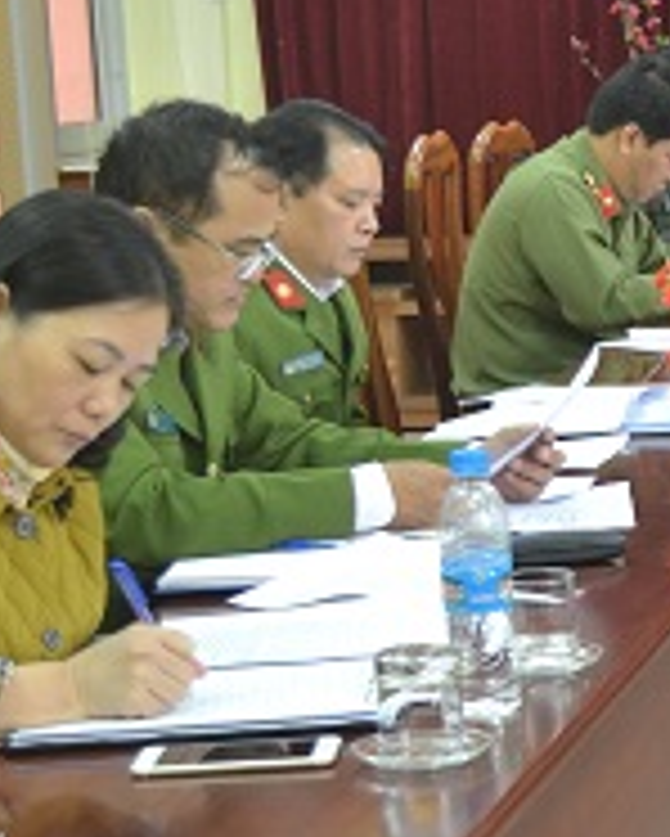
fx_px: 2922
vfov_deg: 16.3
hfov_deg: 11.8
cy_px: 522
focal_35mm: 118
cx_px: 1295
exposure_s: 1/13
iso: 800
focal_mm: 26
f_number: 4.2
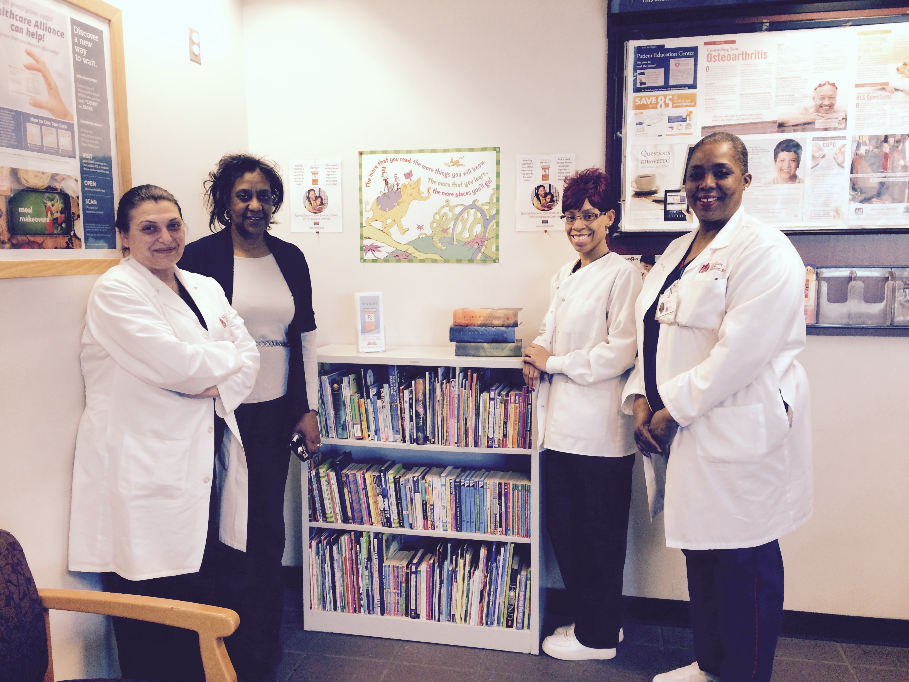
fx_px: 762
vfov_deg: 48.2
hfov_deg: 61.7
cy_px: 341
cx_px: 454
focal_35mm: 29
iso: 64
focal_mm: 4.15
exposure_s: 1/30
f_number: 2.2
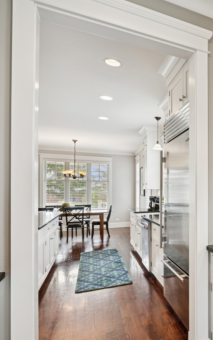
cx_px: 230
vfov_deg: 70.1
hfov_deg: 39.6
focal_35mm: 26
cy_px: 193
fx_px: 241
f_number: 9
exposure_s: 1/25
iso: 200
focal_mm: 14
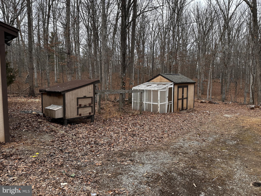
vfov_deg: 56.8
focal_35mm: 24
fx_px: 181
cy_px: 98
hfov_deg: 71.6
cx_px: 130
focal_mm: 6.86
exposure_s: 1/567
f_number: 1.78
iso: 80
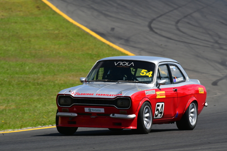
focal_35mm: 750
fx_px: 4728
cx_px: 114
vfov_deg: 1.8
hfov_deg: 2.8
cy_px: 76
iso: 320
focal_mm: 500
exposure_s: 1/500
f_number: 13
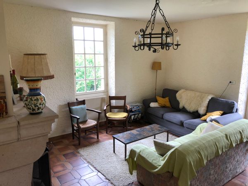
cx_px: 124
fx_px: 201
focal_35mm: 28
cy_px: 93
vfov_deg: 49.7
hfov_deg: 63.4
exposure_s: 1/33
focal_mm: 4
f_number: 1.8
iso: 25
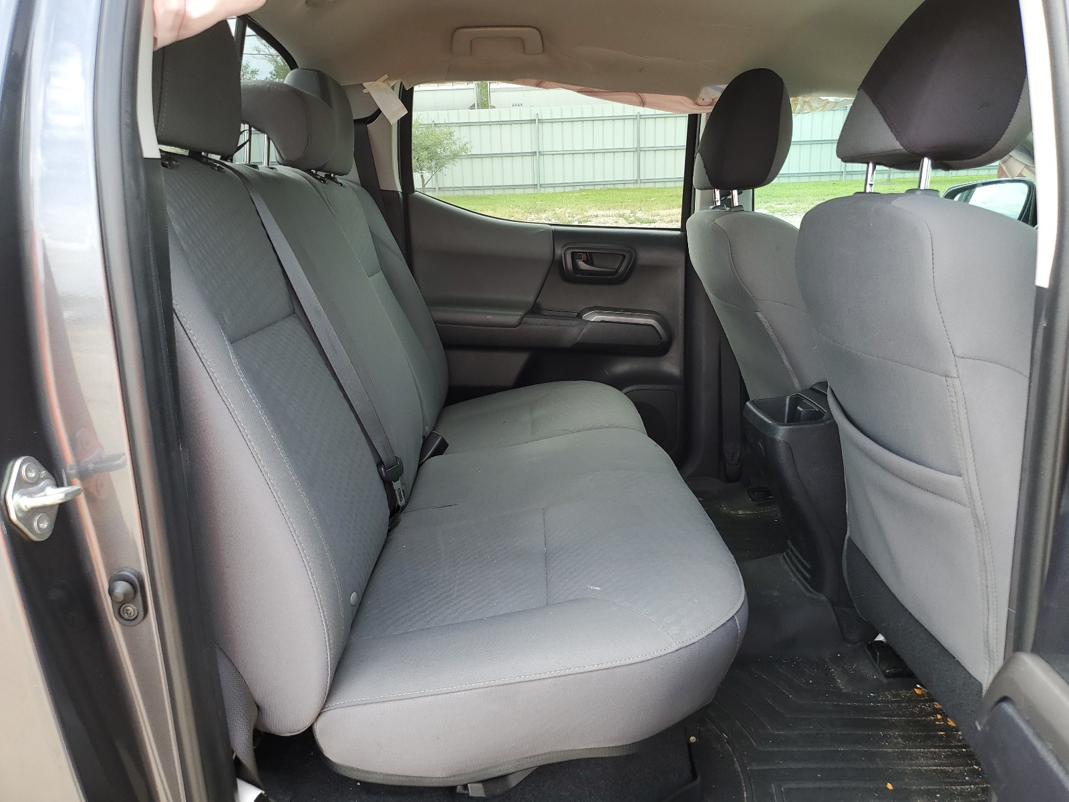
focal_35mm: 26
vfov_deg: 53.1
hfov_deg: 67.3
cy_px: 401
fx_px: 803
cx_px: 534
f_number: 1.5
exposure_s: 1/208
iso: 50
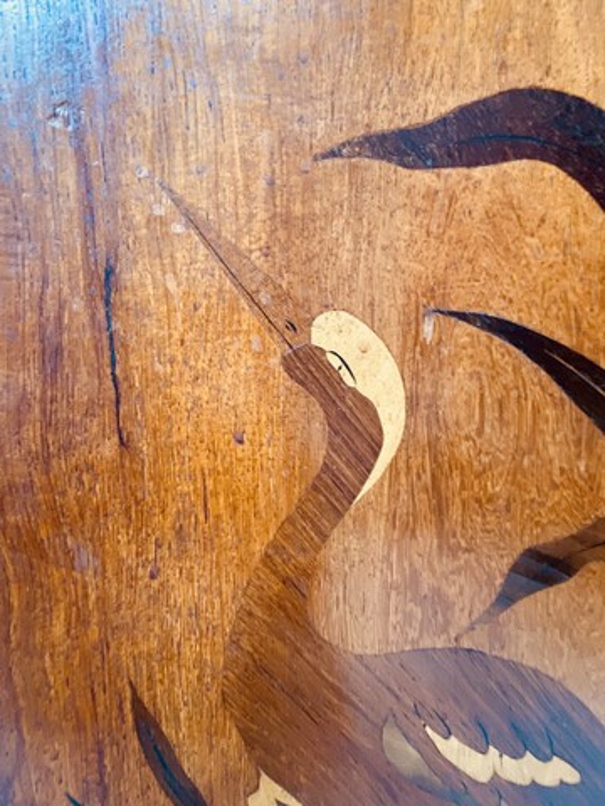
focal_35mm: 26
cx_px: 302
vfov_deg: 67.3
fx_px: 606
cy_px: 403
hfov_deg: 53.1
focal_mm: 4.25
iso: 500
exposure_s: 1/10
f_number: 1.8
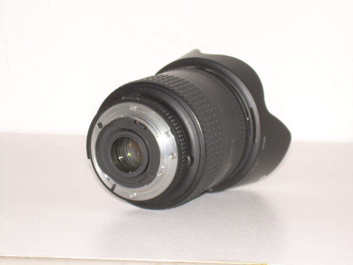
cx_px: 176
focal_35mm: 110
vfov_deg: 13.5
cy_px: 132
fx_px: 1122
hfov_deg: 17.9
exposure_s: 1/60
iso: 71
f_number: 4.9
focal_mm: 18.9
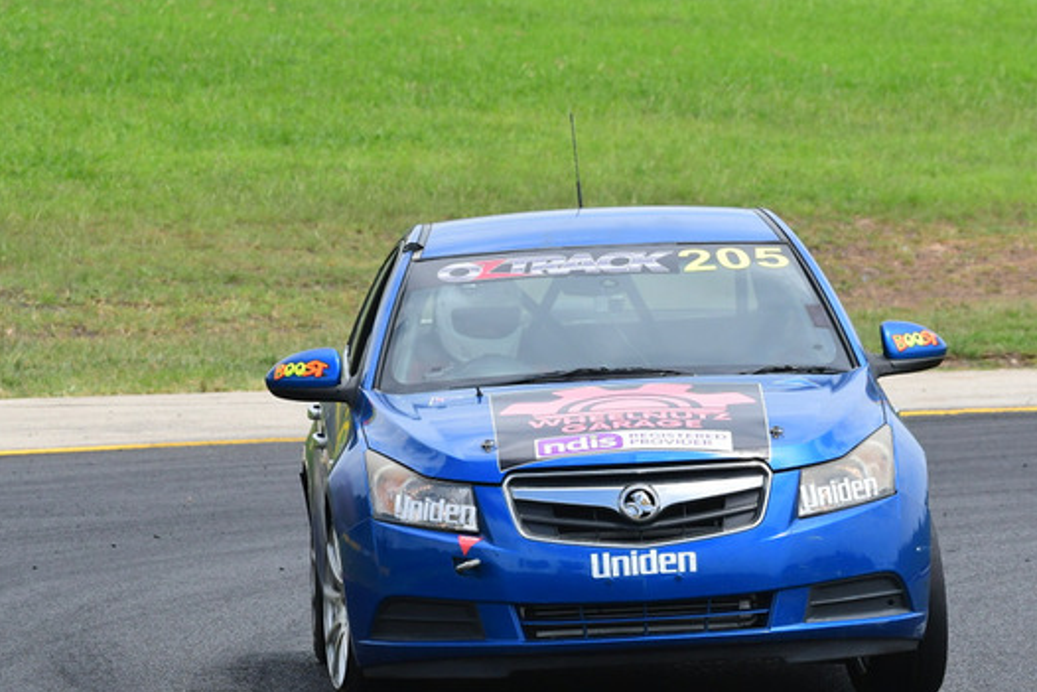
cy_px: 382
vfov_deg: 2.4
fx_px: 16423
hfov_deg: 3.6
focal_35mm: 570
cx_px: 753
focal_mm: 250
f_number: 11
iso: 640
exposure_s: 1/640
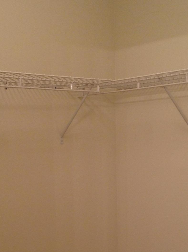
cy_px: 207
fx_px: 479
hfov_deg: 22.2
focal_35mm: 66
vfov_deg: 28.7
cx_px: 94
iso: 50
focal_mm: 4.28
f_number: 2.4
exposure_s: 1/17
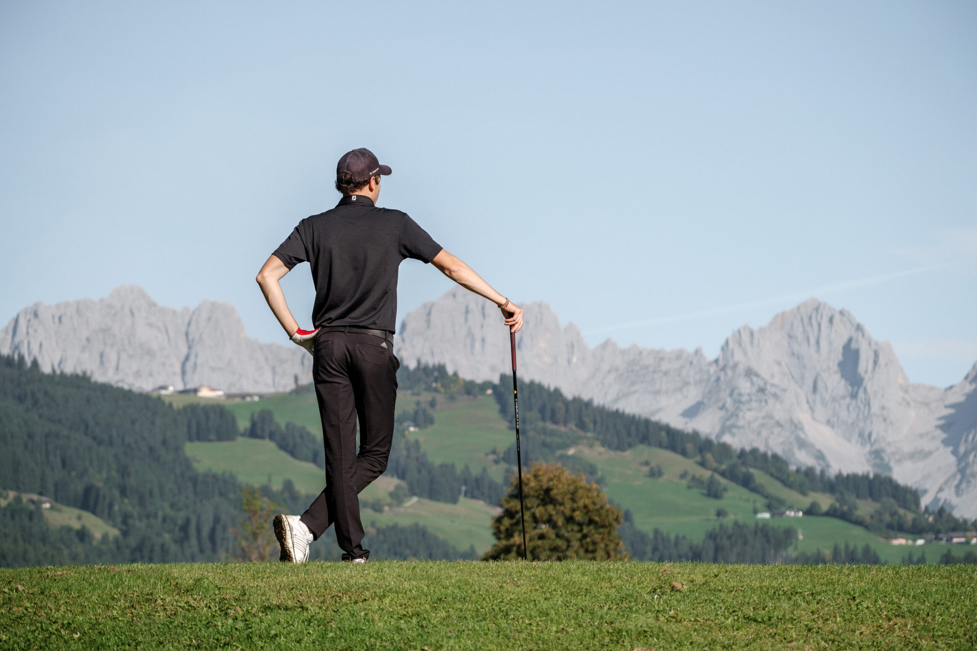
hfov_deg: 16.8
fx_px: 3311
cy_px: 326
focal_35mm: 122
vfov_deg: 11.2
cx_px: 488
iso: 160
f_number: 4.5
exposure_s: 1/2700
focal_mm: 81.3
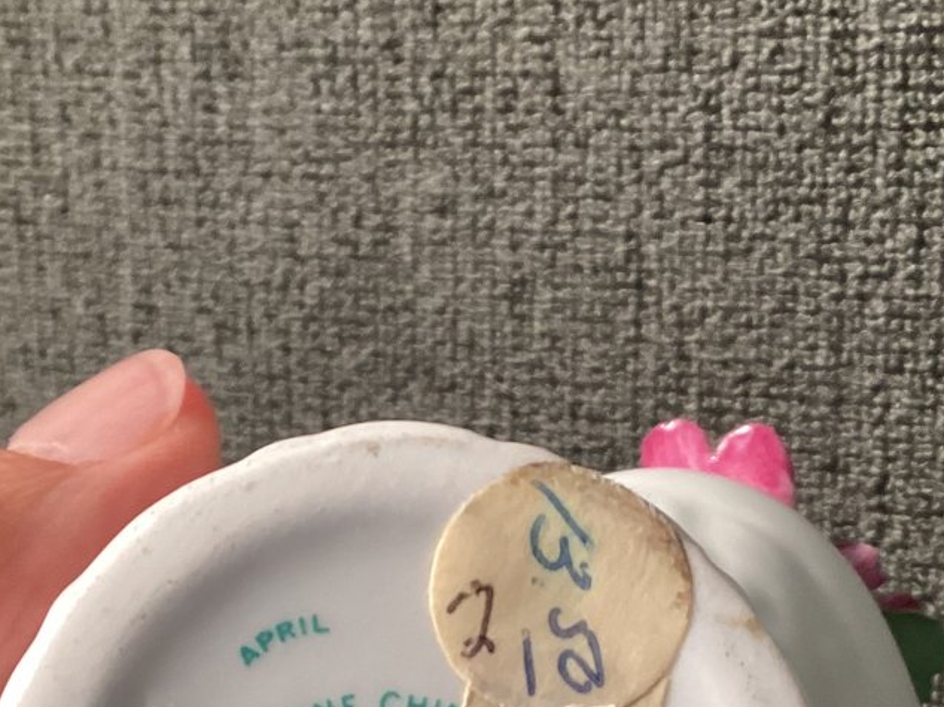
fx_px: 2017
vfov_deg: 19.6
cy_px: 598
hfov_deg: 26.3
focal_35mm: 74
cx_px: 470
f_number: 2.4
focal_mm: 3.3
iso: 320
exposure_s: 1/60
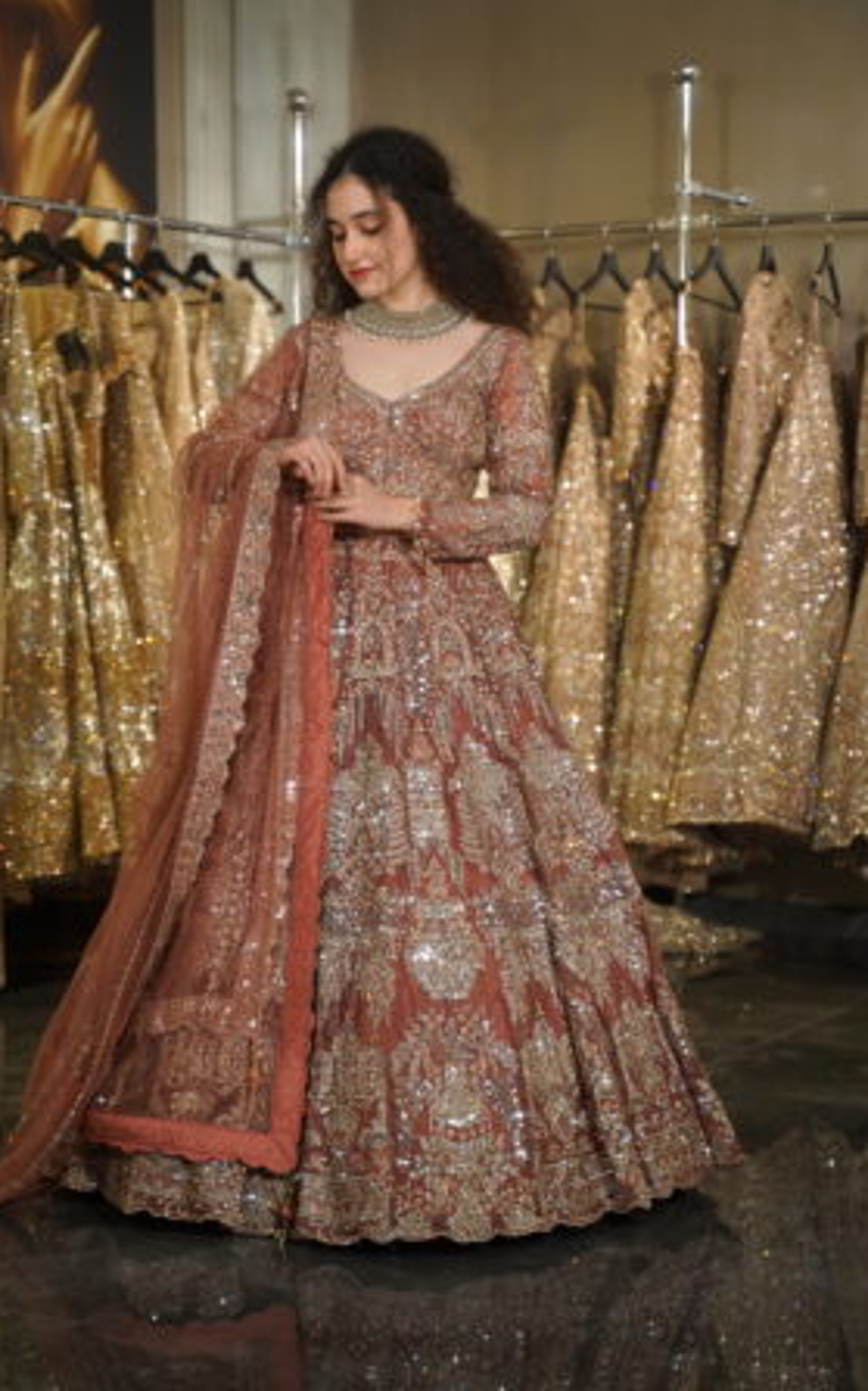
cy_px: 697
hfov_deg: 16.9
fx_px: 2917
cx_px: 439
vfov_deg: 26.8
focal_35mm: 77
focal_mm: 75
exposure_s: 1/100
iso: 320
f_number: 3.2
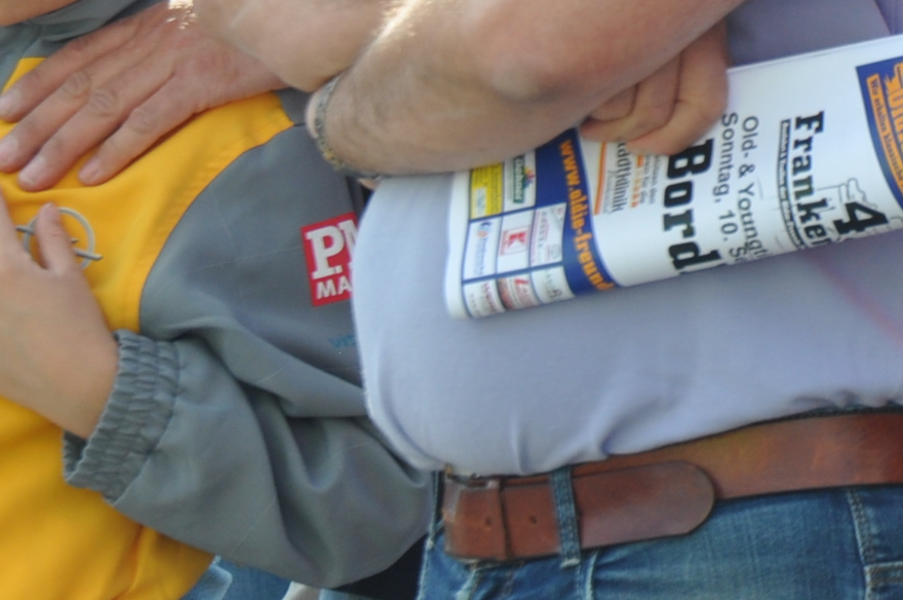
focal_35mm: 576
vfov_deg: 2.4
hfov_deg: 3.6
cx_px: 1136
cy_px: -252
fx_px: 14422
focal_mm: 105
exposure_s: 1/200
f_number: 8
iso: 200
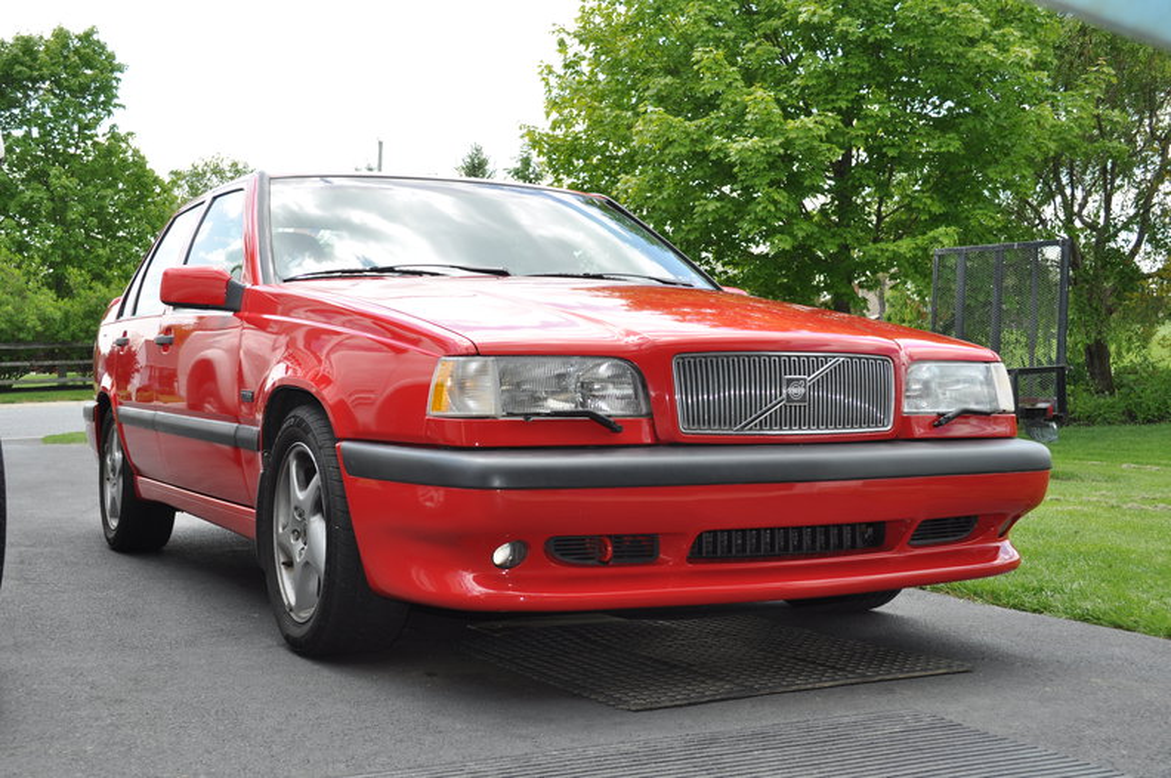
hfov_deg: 43.7
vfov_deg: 29.8
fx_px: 1462
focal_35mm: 45
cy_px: 389
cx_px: 586
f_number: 6.3
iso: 200
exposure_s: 1/200
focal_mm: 30
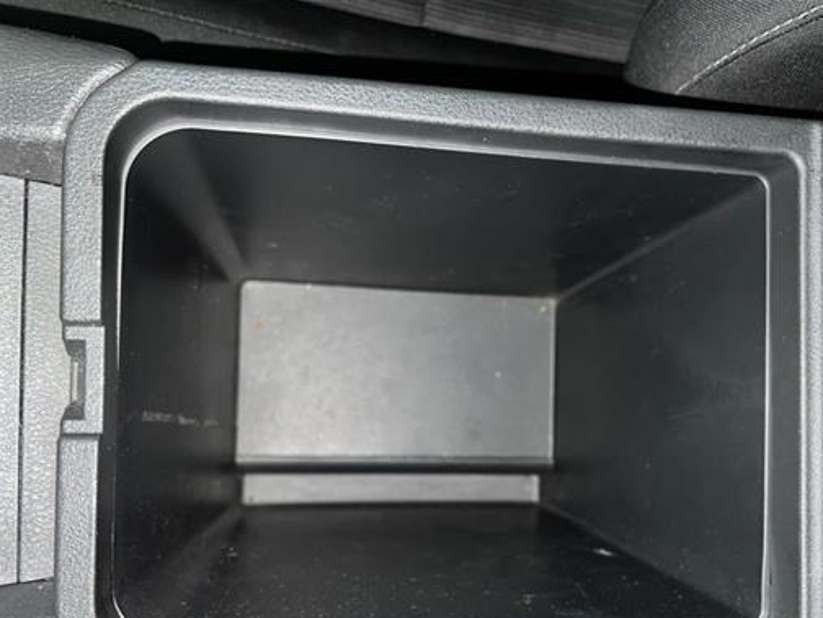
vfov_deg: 42.6
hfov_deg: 55.1
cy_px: 391
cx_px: 482
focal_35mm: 33
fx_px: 785
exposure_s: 1/4
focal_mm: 5.7
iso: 32
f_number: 1.5
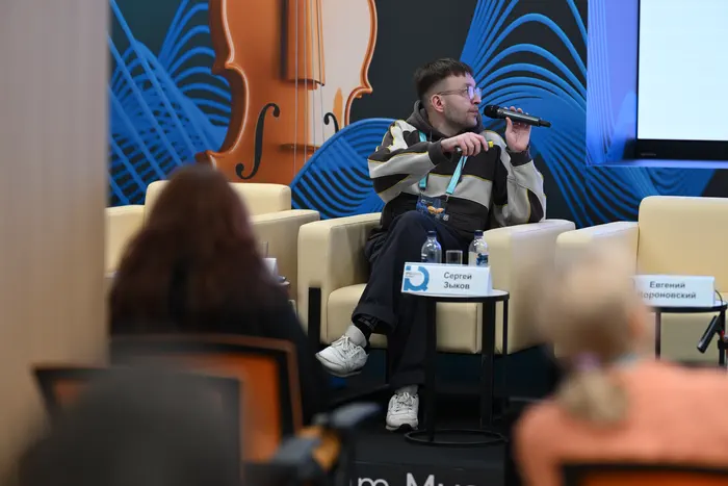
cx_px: 364
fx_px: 2730
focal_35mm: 135
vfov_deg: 10.2
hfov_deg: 15.2
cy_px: 243
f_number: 1.8
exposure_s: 1/250
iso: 640
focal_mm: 135
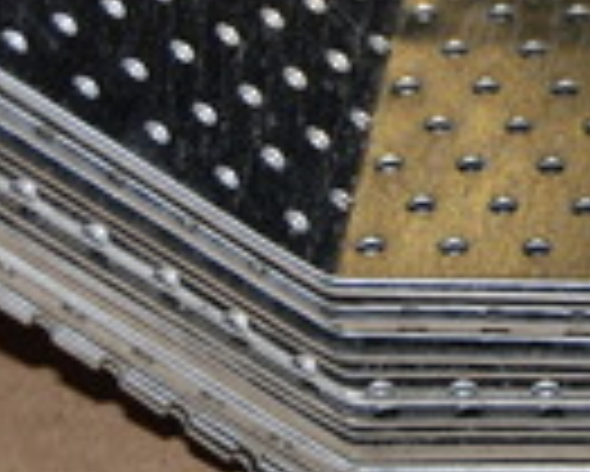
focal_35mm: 258
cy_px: -67
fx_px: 4508
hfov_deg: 7.4
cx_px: 788
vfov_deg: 6.0
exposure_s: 1/60
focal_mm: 48
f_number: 5.6
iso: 200
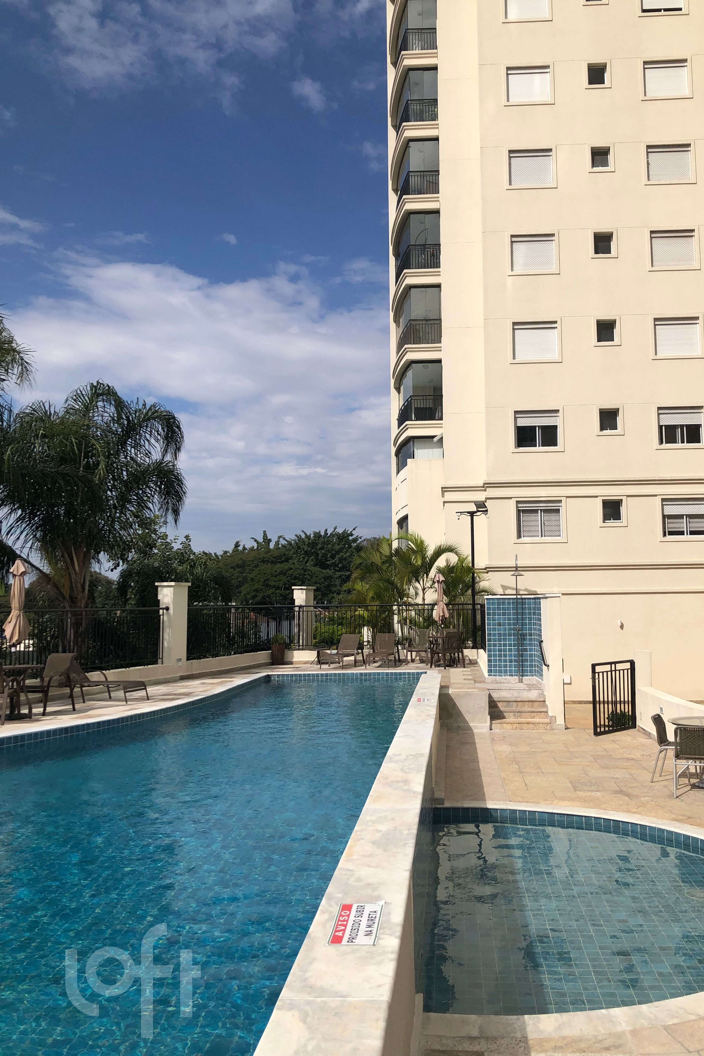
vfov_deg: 61.9
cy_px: 512
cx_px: 406
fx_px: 880
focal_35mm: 30
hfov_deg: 43.5
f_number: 1.8
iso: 25
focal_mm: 3.99
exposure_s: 1/4808
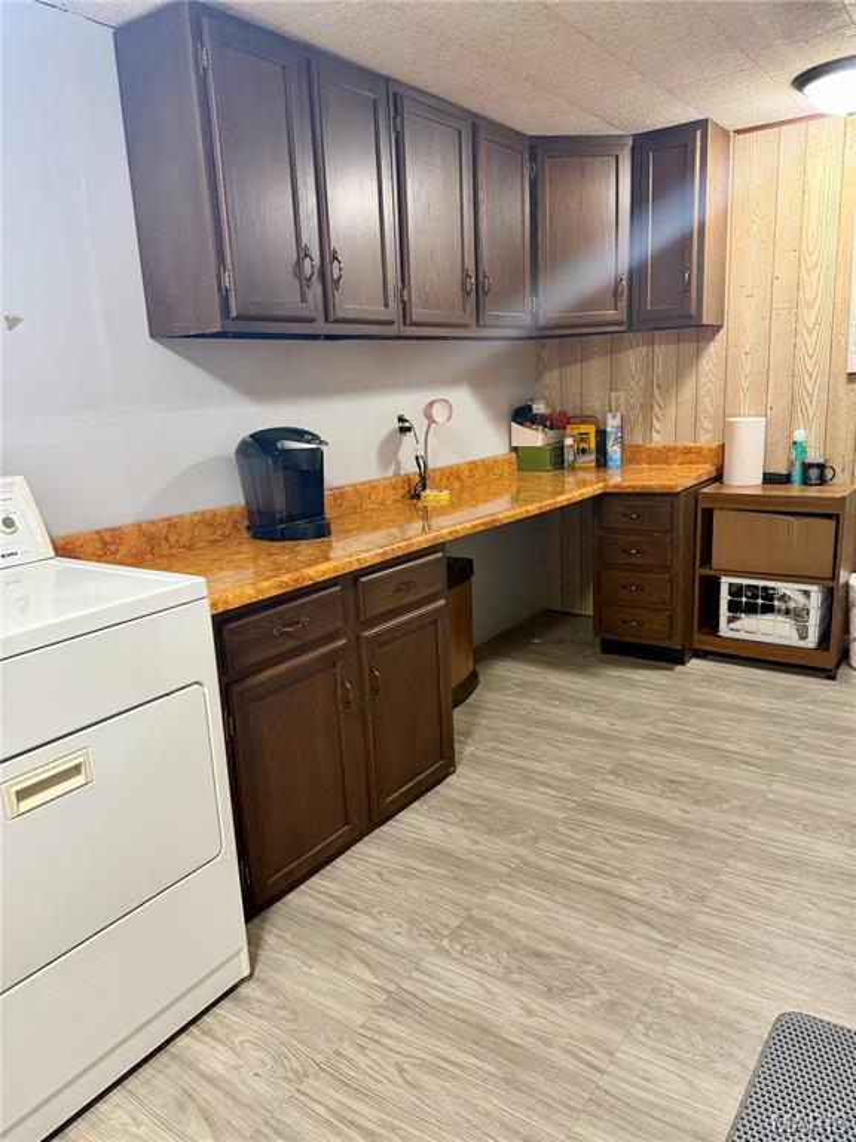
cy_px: 571
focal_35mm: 24
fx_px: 791
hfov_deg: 56.8
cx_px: 428
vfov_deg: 71.6
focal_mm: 6.76
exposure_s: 1/60
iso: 320
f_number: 1.78
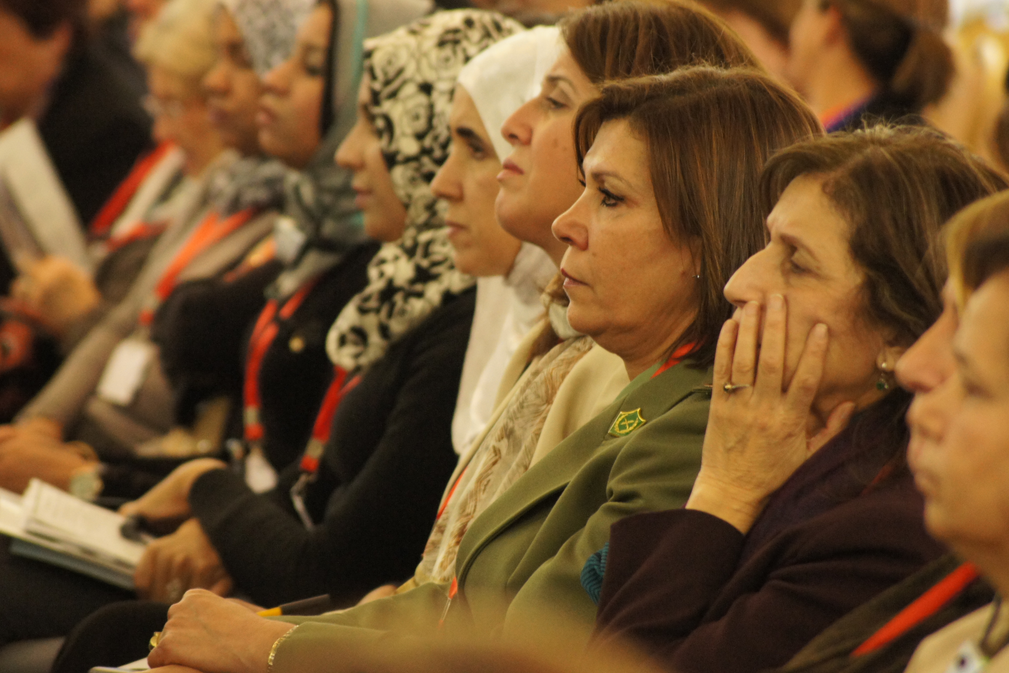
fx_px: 8436
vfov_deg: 4.6
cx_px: 504
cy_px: 336
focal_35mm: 301
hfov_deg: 6.8
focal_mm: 200
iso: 1600
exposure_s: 1/40
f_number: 5.6
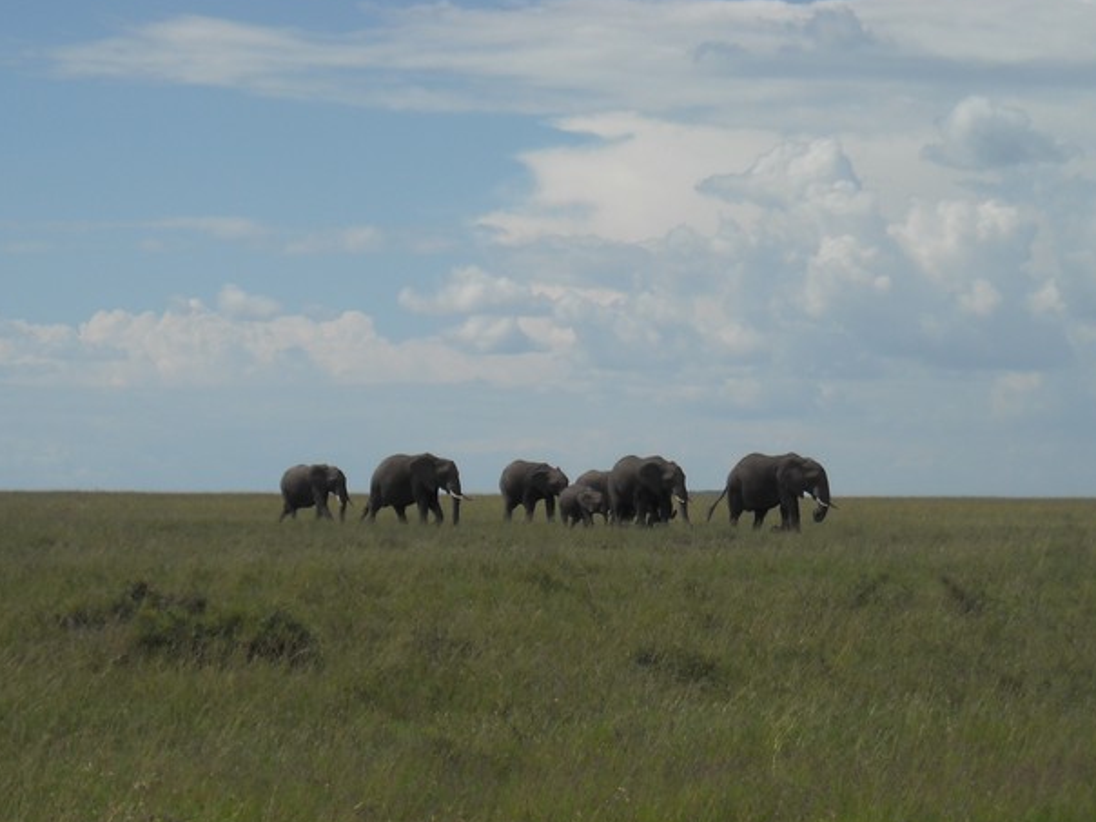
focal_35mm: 139
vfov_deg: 10.7
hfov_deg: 14.2
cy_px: 488
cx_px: 541
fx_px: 4401
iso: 64
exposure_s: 1/250
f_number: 9.3
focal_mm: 17.1
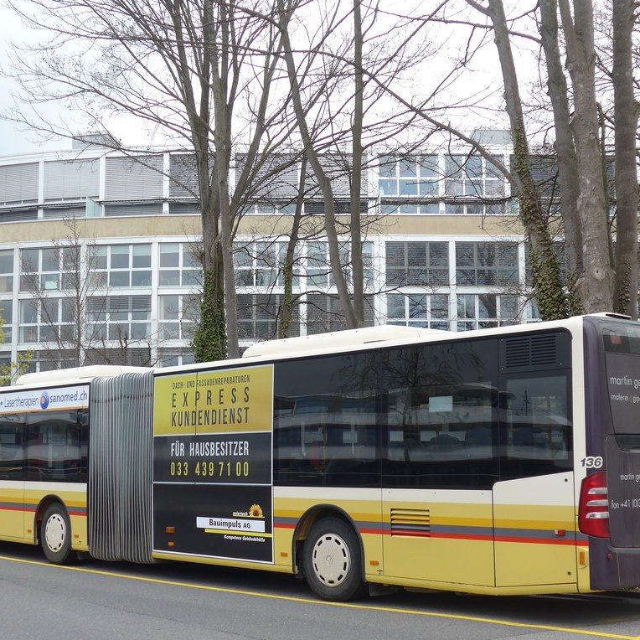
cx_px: 282
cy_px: 360
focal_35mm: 50
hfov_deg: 34.0
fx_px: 1046
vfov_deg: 34.0
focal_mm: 7.5
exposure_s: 1/500
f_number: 2.8
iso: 80
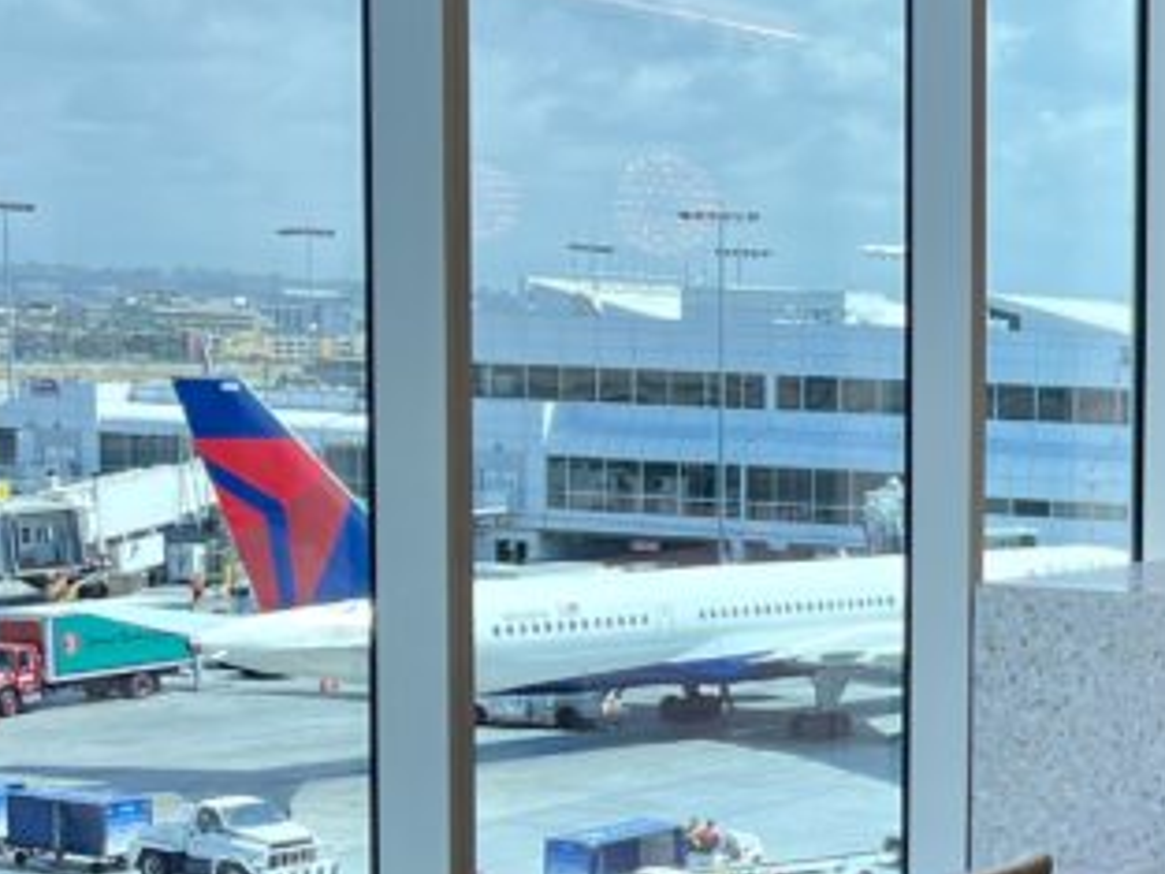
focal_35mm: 85
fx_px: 2862
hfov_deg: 20.9
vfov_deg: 17.3
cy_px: 617
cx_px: 1511
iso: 80
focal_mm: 5.7
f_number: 1.5
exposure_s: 1/803
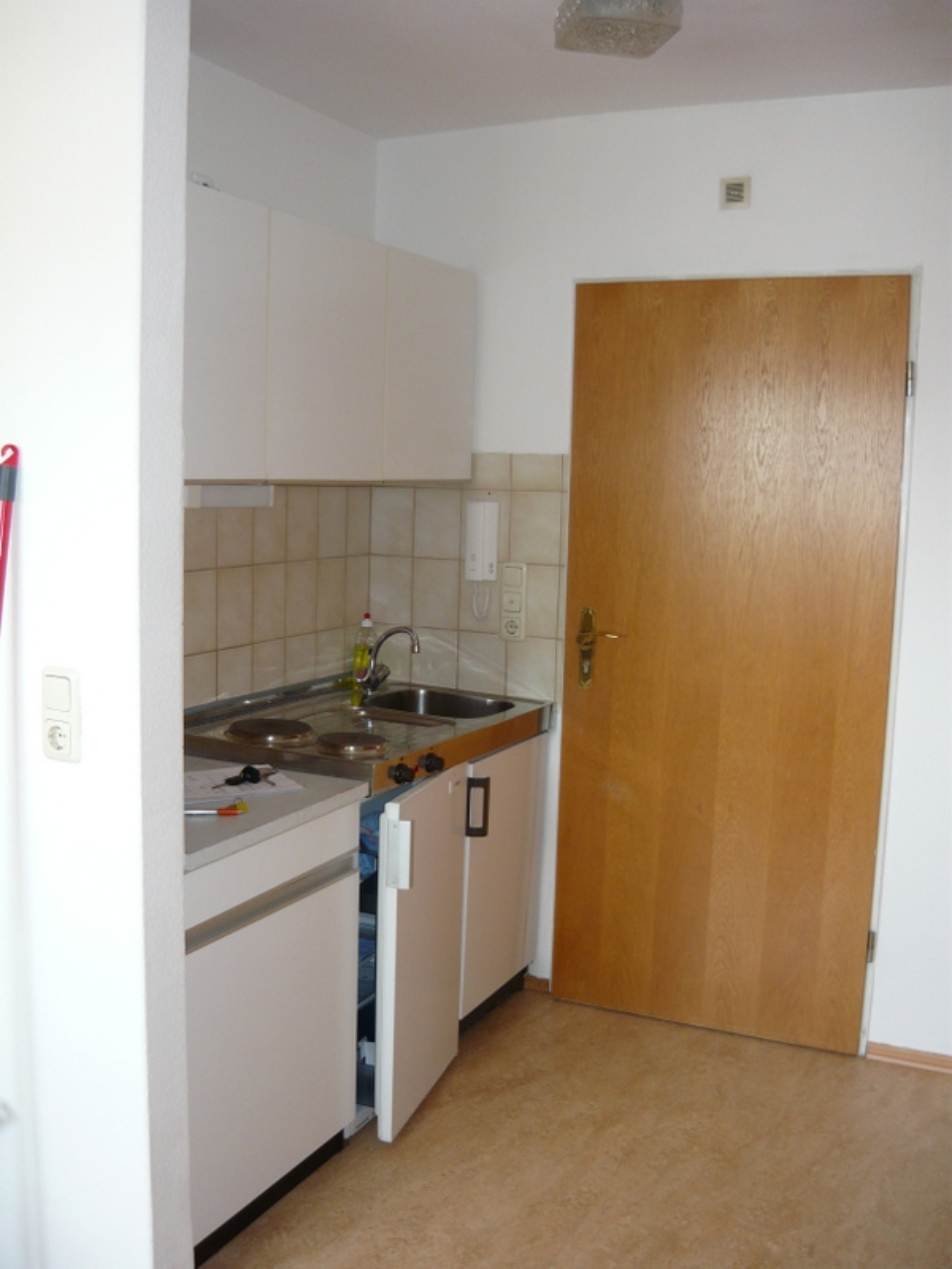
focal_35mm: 33
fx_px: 1210
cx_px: 476
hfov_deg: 42.9
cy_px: 634
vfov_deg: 55.4
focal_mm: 5.5
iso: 100
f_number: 2.8
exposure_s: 1/30
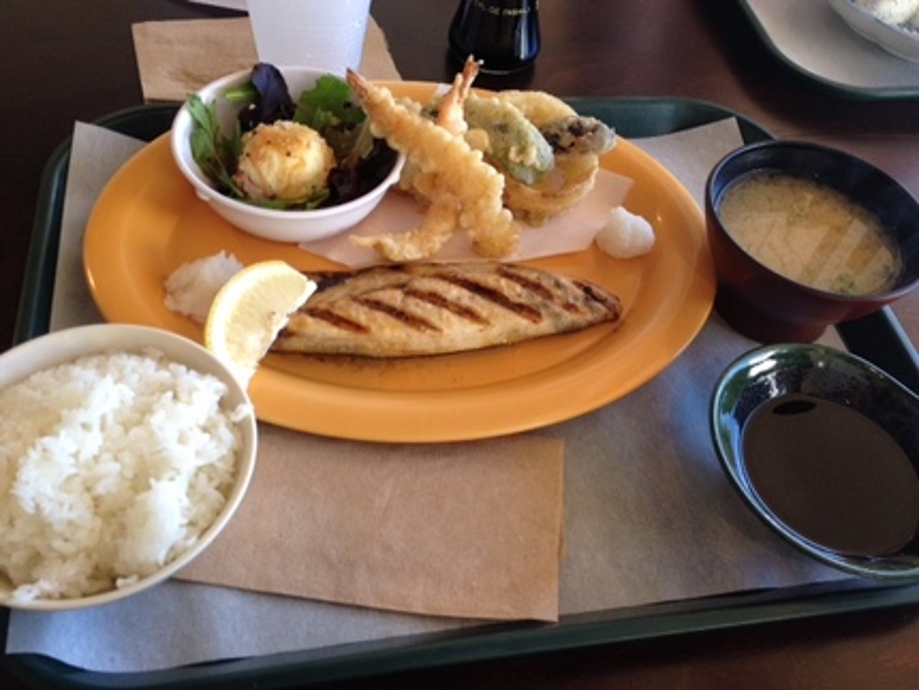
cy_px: 345
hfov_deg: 52.6
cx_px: 460
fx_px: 930
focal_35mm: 35
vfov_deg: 40.7
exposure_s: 1/120
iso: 80
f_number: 2.4
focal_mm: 4.28
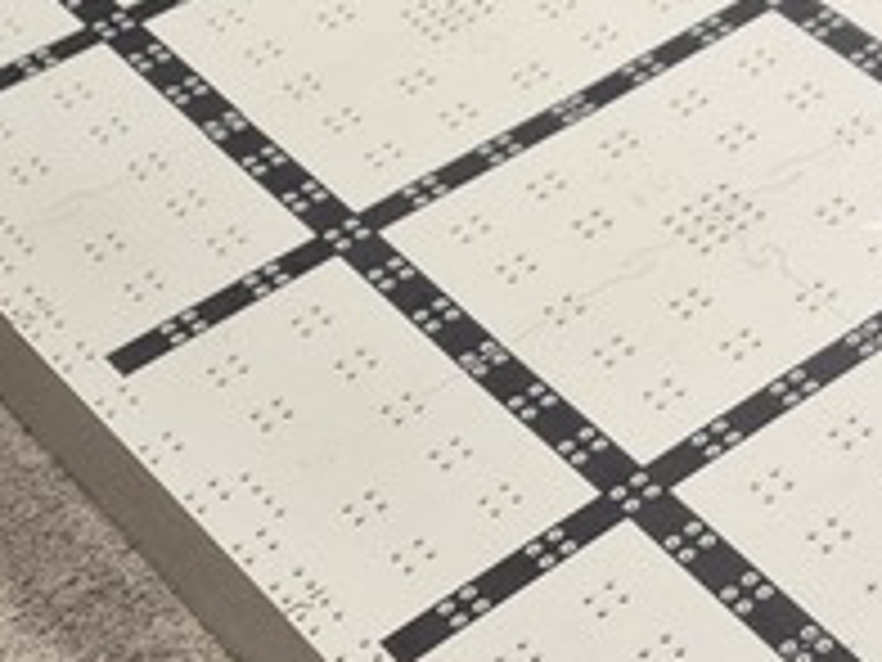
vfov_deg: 11.1
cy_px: -725
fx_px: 3058
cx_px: 1336
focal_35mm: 120
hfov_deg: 15.2
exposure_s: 1/120
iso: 125
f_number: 1.8
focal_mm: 5.4
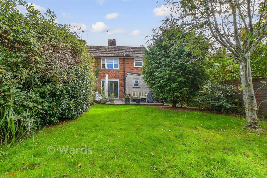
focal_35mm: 25
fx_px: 185
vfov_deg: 51.3
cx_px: 134
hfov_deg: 71.5
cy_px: 89
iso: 160
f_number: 8
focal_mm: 17
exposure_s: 1/80
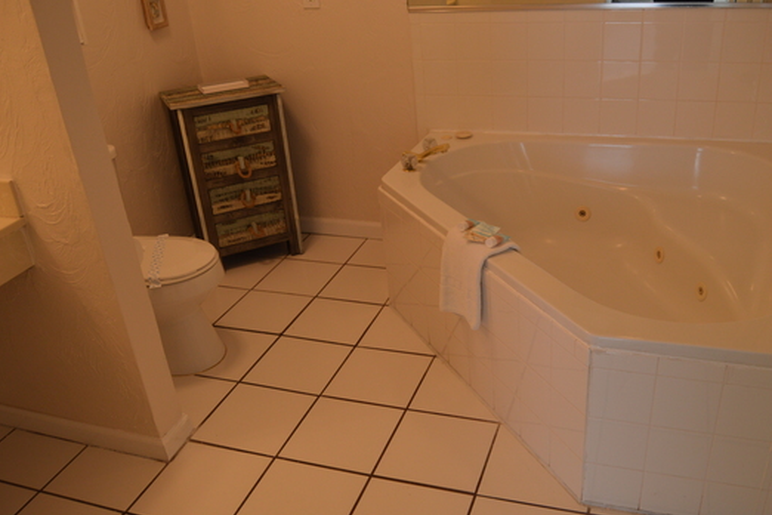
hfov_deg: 60.0
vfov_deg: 42.3
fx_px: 665
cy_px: 279
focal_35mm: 31
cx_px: 441
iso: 400
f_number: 5
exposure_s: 1/60
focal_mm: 18
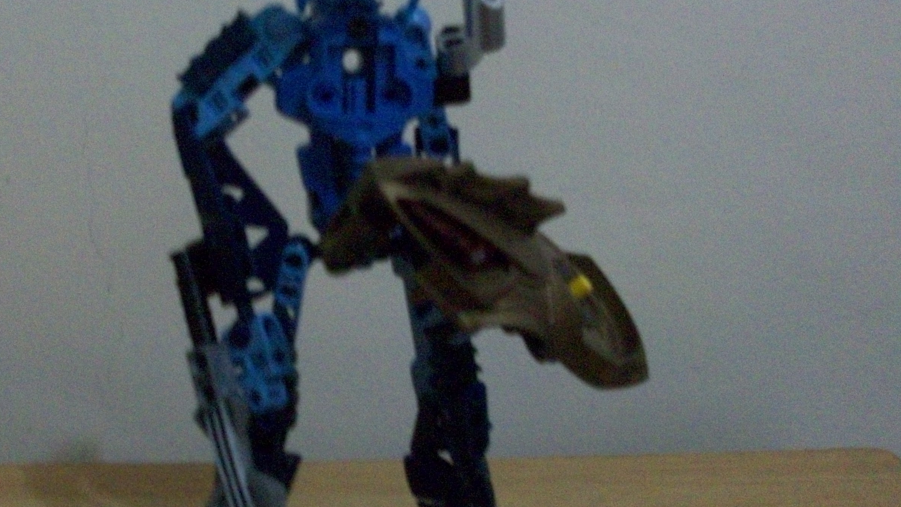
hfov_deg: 40.5
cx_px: 387
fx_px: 1218
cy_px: 248
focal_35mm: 51
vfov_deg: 23.5
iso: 320
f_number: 2.8
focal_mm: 5.7
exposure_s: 1/8
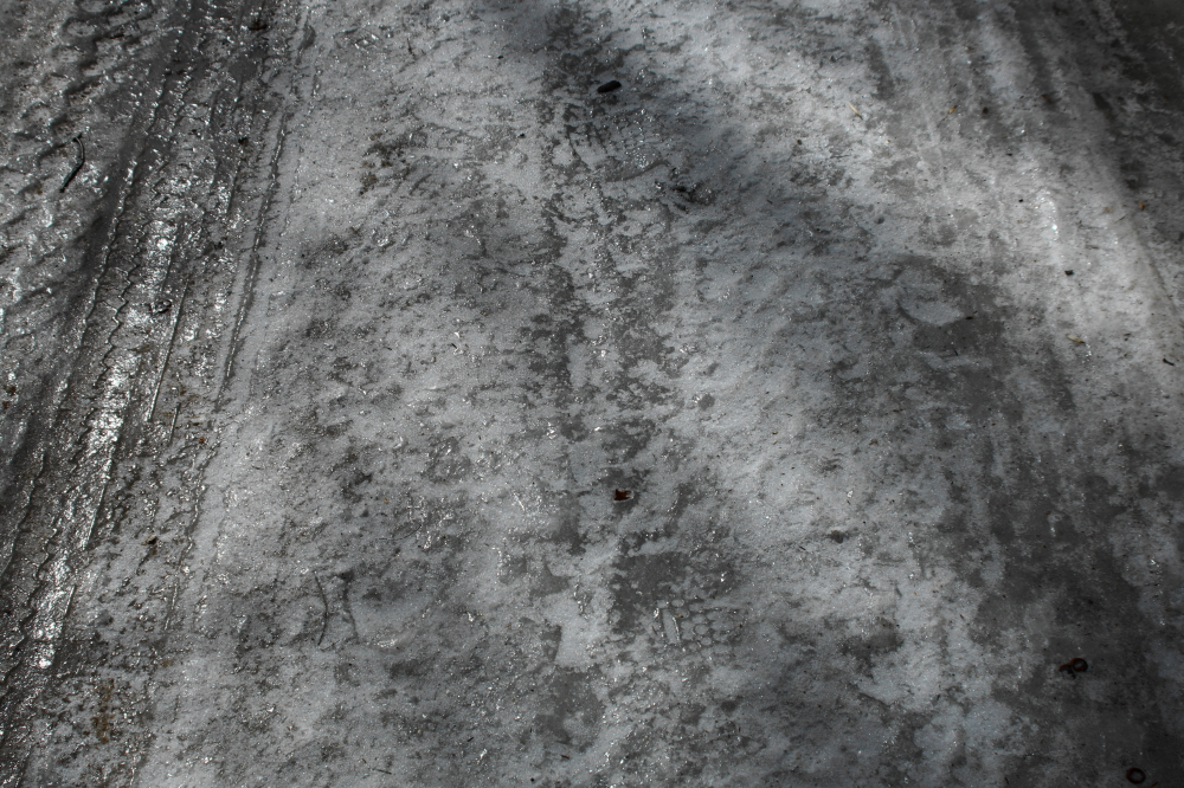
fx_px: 1726
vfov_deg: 25.7
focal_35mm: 52
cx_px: 592
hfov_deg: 37.9
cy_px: 394
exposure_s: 1/250
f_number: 8
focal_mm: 35
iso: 100
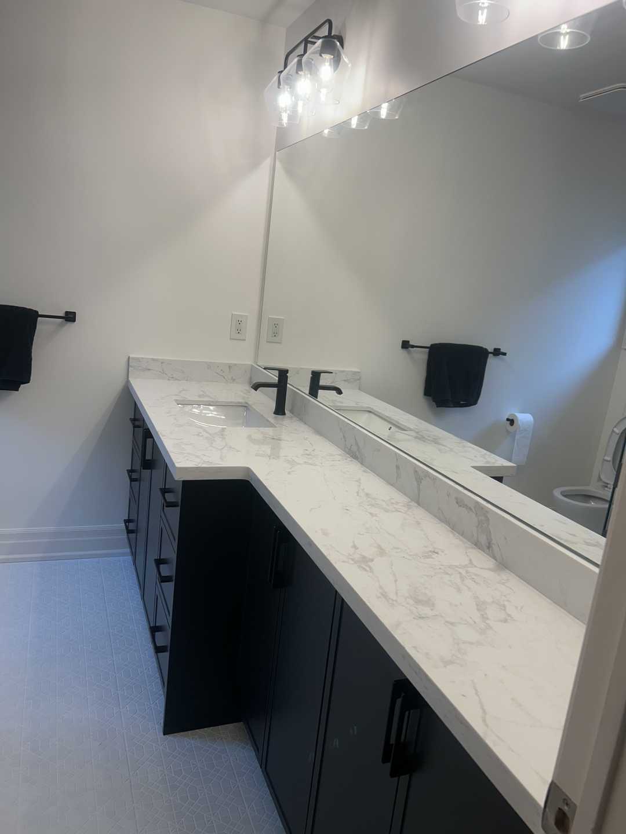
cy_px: 417
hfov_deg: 53.1
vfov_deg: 67.3
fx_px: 627
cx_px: 313
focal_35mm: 26
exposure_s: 1/120
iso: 50
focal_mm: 5.7
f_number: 1.5
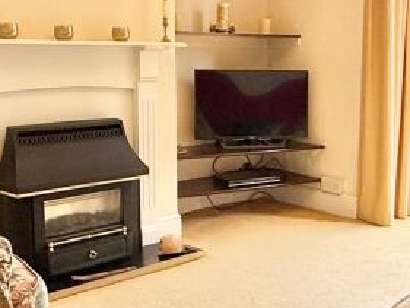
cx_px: 247
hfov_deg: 37.3
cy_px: 126
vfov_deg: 28.5
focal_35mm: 51
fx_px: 604
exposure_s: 1/115
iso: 50
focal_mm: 2.22
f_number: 2.2
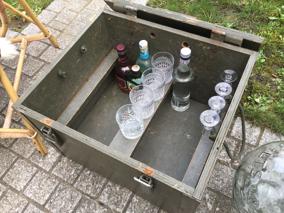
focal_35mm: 29
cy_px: 106
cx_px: 142
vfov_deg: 48.2
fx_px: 238
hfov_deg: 61.7
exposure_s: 1/100
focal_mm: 4.15
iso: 40
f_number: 2.2
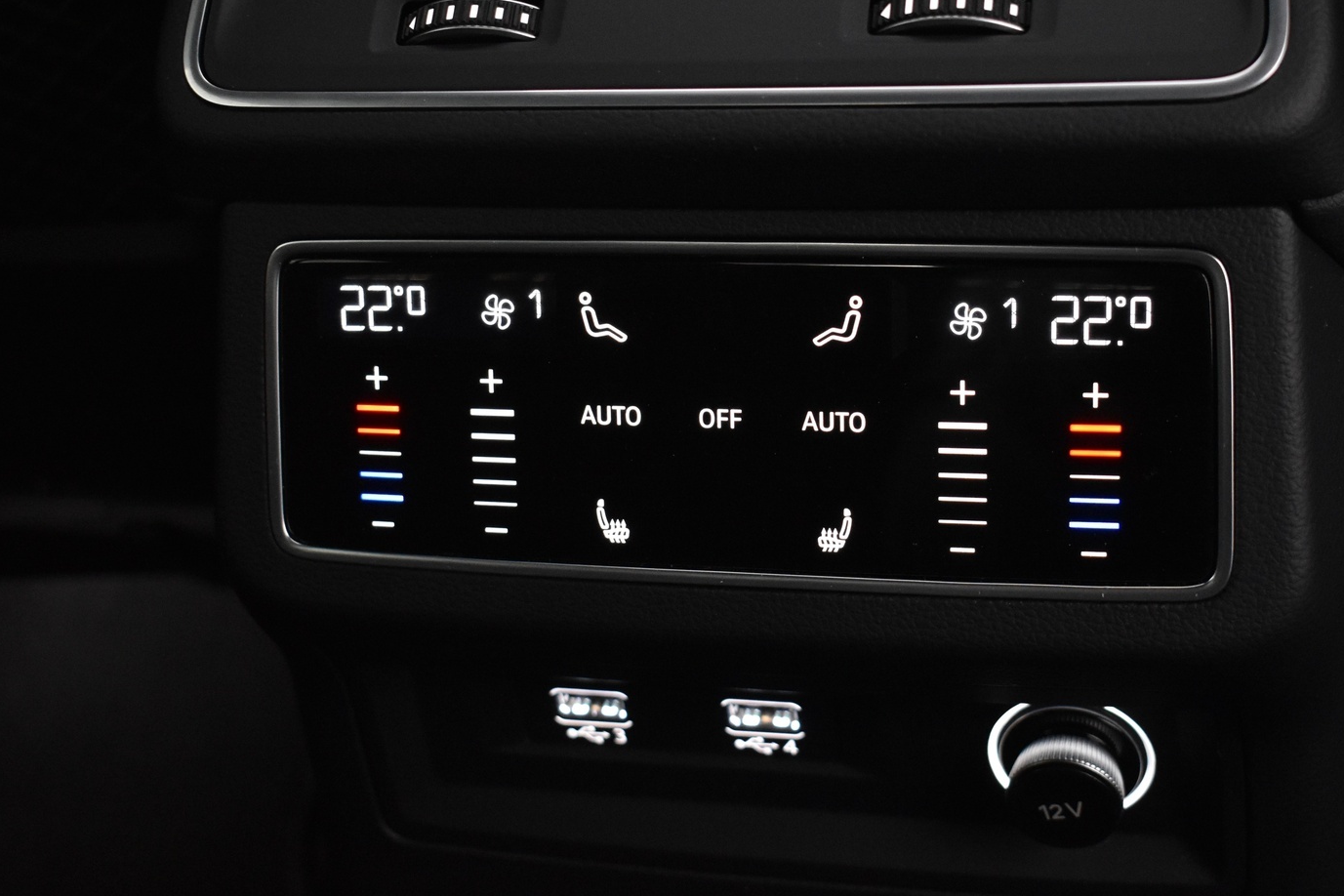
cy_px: 424
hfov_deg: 33.4
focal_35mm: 60
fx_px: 2240
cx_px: 723
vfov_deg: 22.6
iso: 3200
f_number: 4.5
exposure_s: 1/20
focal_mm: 34
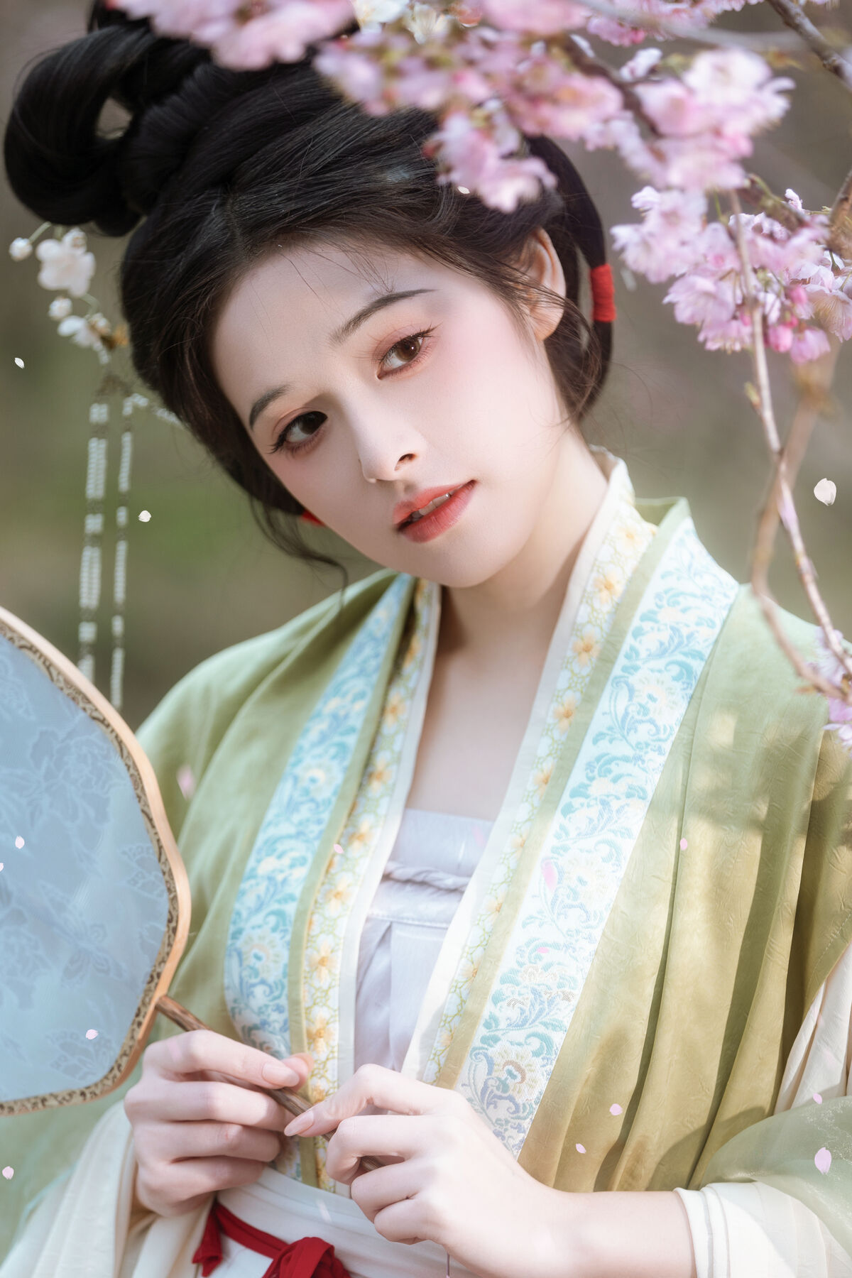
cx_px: 426
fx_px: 4792
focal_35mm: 135
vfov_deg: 15.2
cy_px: 639
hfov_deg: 10.2
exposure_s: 1/400
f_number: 2.8
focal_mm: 135
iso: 125
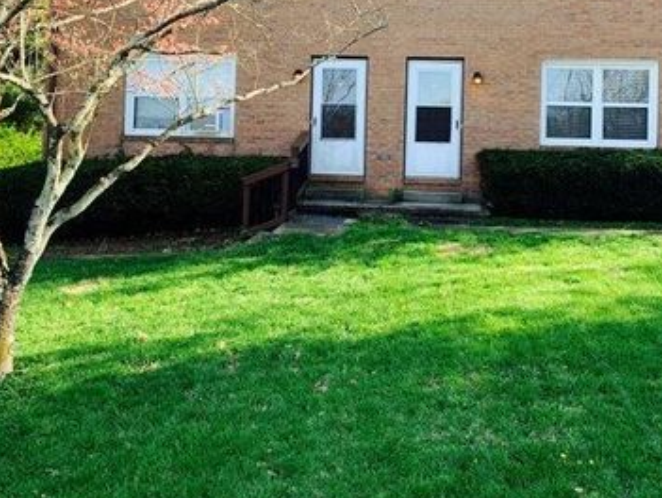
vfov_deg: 38.1
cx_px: 377
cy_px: 152
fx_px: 708
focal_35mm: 37
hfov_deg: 49.9
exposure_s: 1/341
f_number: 1.8
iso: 25
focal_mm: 4.25
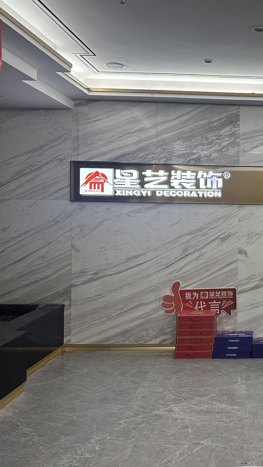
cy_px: 221
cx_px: 276
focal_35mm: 37
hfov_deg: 29.4
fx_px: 459
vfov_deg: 54.0
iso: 125
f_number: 1.78
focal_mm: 6.86
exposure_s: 1/100
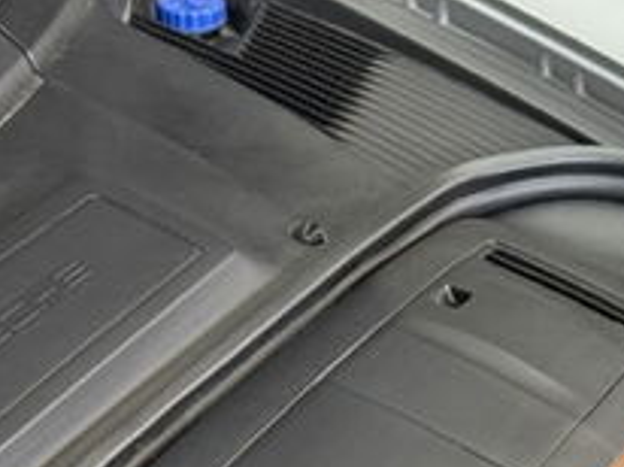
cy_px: 819
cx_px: 524
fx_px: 3223
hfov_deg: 11.0
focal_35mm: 179
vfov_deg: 8.0
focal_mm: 6.76
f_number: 1.78
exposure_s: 1/50
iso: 200
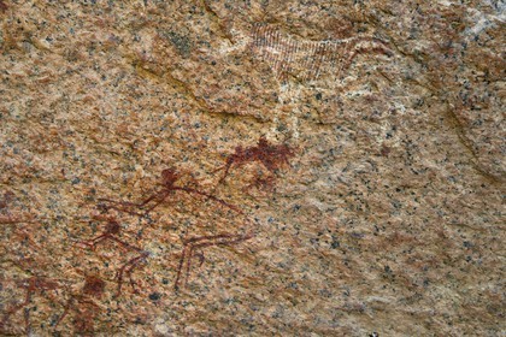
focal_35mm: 50
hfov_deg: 39.6
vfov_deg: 27.0
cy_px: 168
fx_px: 703
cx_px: 253
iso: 400
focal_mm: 50
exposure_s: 1/200
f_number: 8
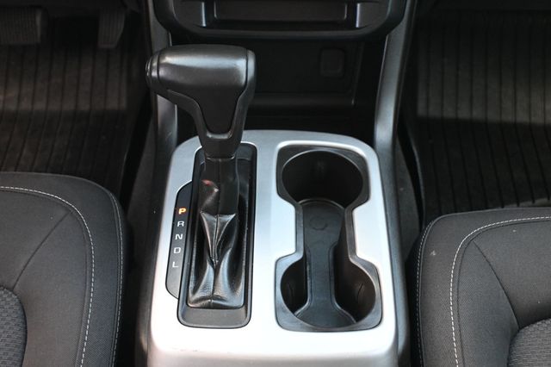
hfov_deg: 40.6
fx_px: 746
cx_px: 276
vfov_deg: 27.6
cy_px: 184
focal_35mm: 49
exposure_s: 1/125
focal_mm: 32.5
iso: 2000
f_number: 5
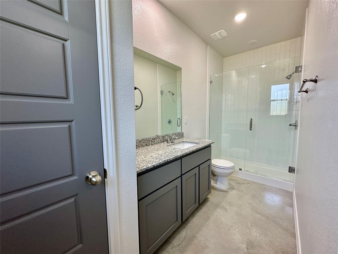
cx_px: 169
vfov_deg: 85.7
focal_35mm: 14
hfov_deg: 102.1
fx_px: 137
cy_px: 127
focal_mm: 2.22
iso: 160
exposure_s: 1/120
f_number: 2.2
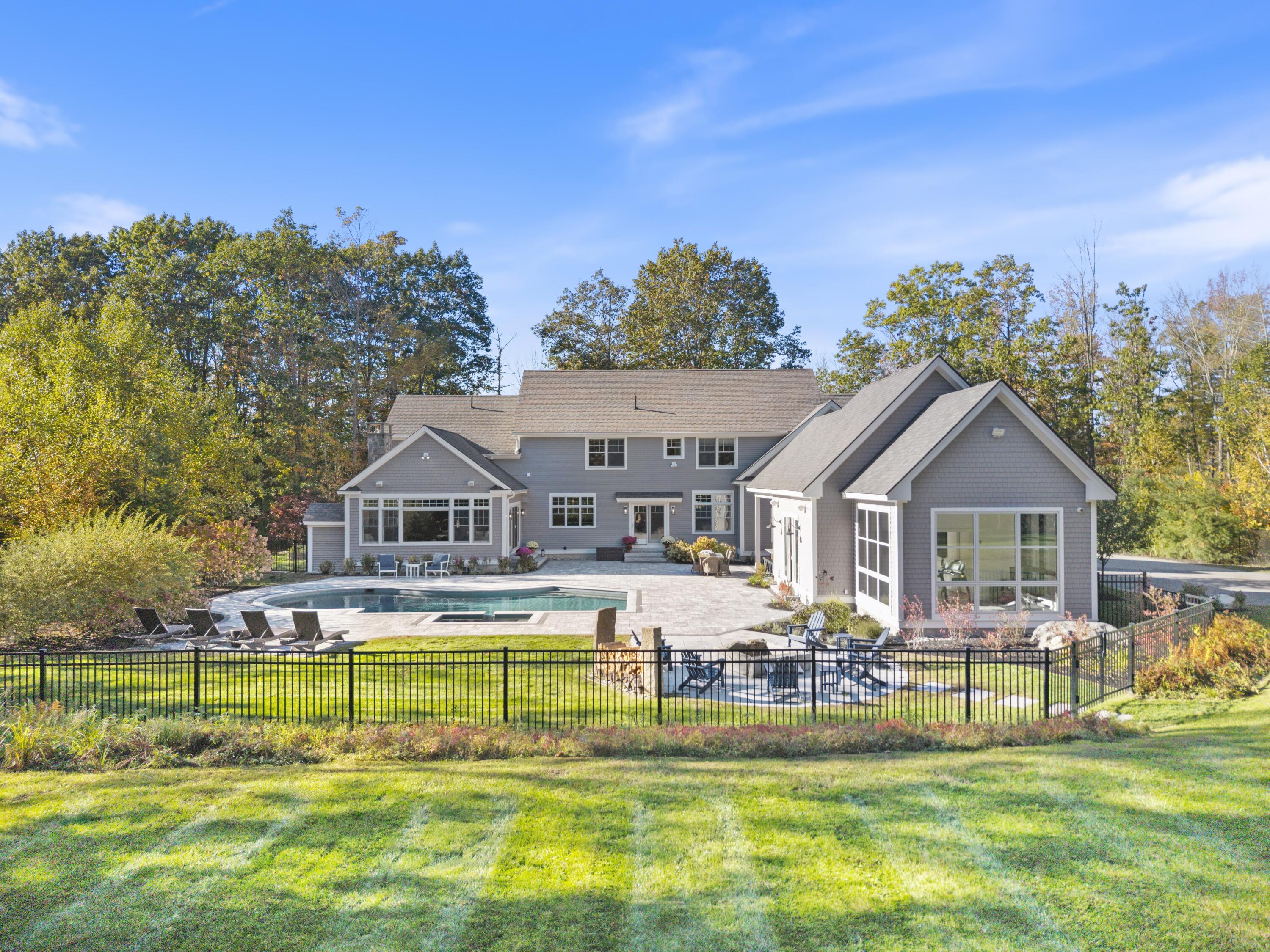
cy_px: 476
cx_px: 635
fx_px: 881
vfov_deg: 56.8
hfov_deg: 71.6
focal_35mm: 24
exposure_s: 1/2000
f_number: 1.8
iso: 190
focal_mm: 8.67
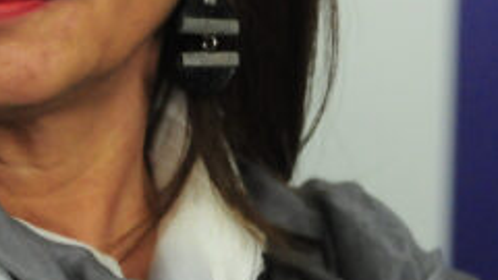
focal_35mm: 629
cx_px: 27
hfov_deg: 3.4
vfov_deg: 1.9
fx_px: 8302
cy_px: -139
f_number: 2.8
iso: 1600
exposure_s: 1/200
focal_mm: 125
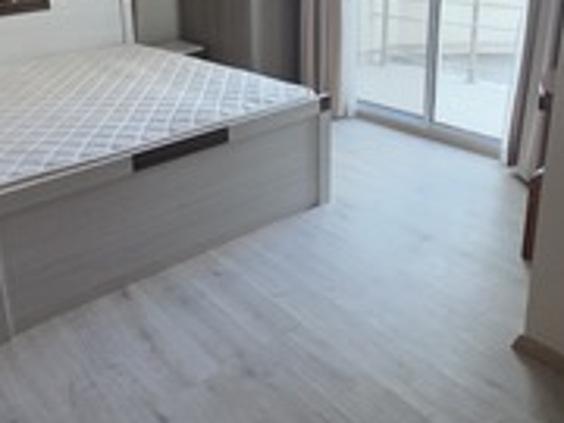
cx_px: 161
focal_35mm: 33
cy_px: 89
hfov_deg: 53.5
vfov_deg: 41.3
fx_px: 538
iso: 400
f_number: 1.9
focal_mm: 2.2
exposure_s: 1/100
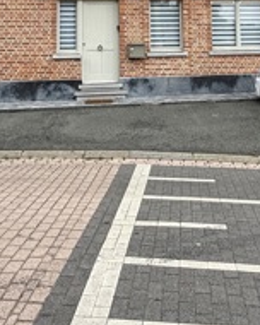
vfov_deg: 36.5
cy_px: 5
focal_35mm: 46
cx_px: 164
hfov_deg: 32.6
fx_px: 442
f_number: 2.2
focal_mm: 2.22
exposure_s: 1/514
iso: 50
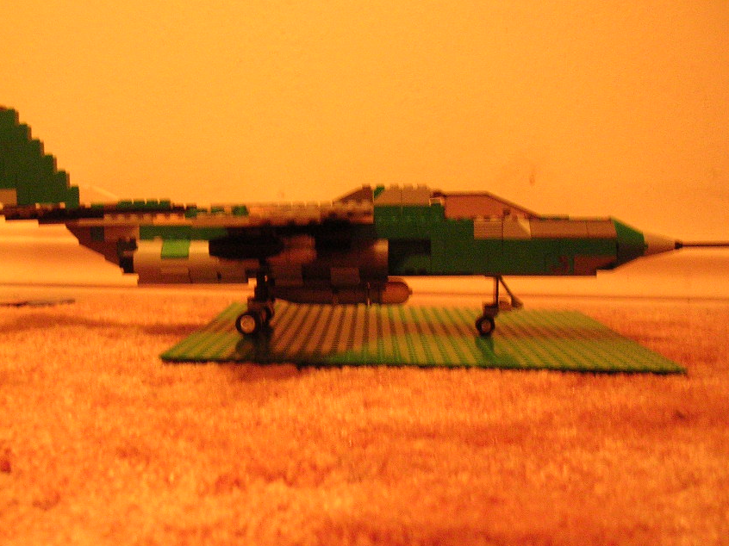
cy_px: 254
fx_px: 968
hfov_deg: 41.1
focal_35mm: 46
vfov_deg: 31.5
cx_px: 308
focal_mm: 5.8
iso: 200
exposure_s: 1/5.7
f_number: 2.8
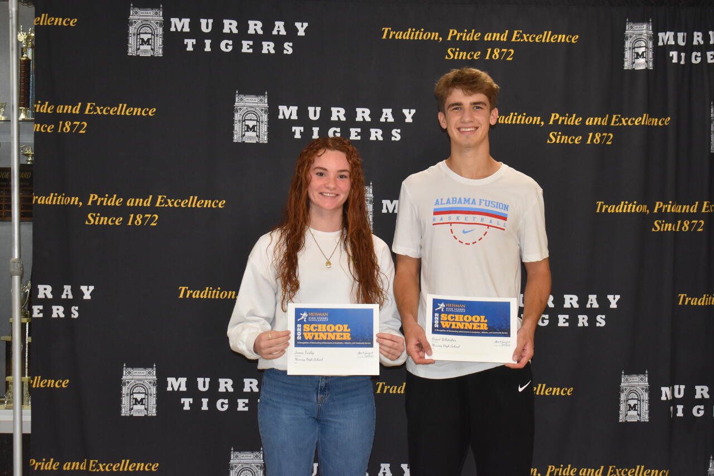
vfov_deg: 19.7
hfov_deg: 29.2
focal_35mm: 69
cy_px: 238
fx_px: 1368
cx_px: 357
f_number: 5.3
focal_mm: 46
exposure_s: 1/125
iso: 1400
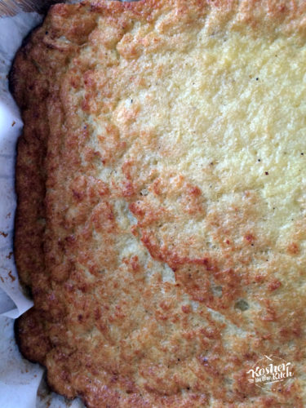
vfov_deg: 61.7
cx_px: 153
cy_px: 204
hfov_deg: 48.2
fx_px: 342
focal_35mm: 29
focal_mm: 4.15
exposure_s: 1/30
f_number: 2.2
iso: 100
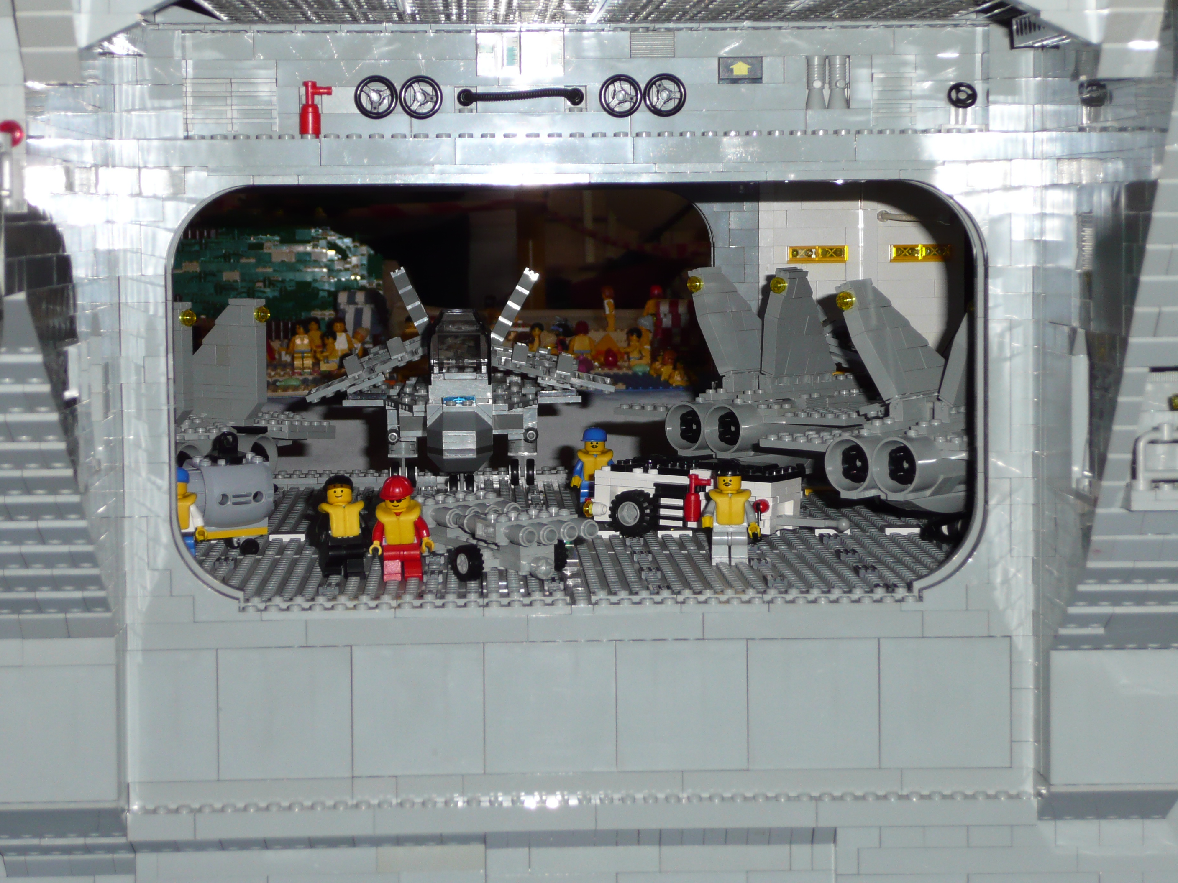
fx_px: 3029
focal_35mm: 89
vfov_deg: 16.6
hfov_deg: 22.0
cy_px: 442
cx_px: 589
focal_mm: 14.7
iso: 125
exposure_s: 1/30
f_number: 4.7
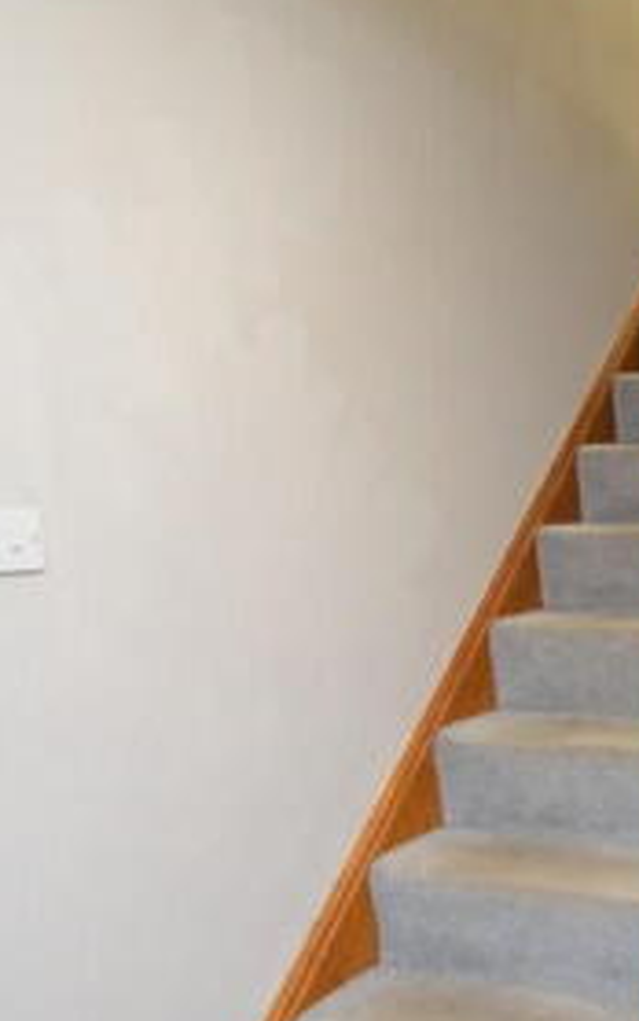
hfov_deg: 32.2
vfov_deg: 53.1
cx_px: 661
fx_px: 1002
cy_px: 665
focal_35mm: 36
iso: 1400
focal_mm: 10
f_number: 3.5
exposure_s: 1/60
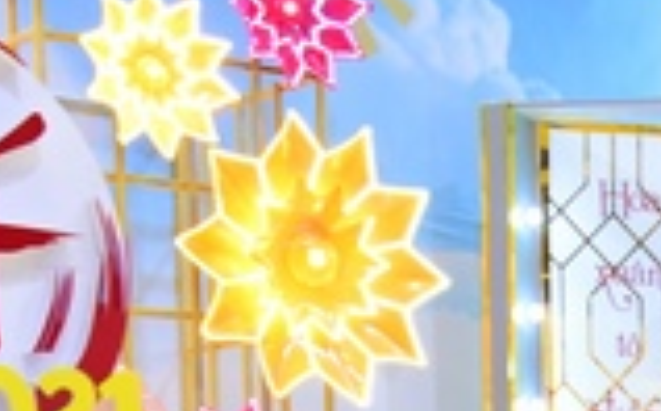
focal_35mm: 125
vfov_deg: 9.9
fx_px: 2249
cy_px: 727
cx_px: 861
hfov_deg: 15.9
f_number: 5
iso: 1000
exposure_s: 1/30
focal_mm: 30
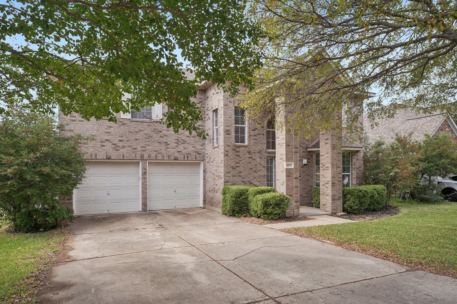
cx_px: 228
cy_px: 152
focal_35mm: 22
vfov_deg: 58.1
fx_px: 274
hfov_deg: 79.6
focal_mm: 21.6
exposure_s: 1/400
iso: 400
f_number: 8
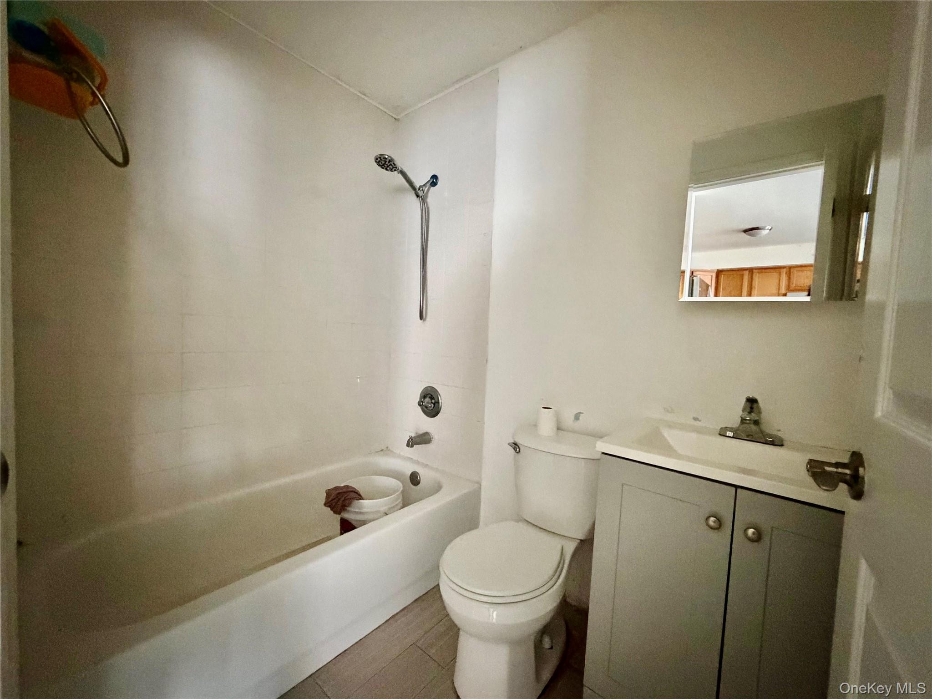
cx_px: 466
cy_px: 350
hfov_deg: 102.1
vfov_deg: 85.7
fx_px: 377
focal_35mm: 14
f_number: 2.2
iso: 1250
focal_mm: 2.22
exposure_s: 1/41
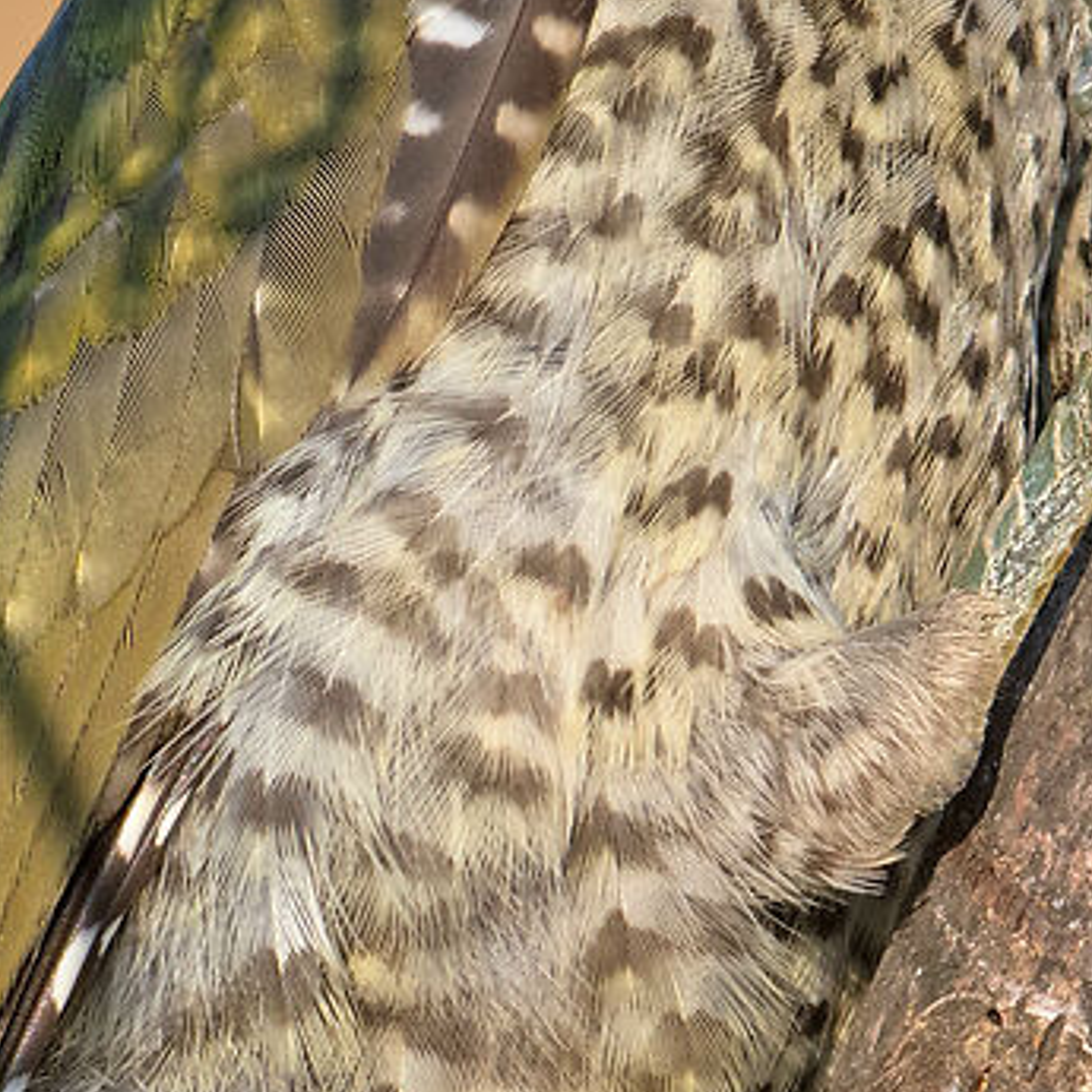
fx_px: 63350
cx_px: 877
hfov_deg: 1.0
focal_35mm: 1775
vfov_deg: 1.0
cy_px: 978
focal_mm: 300
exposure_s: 1/640
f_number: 9
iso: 400
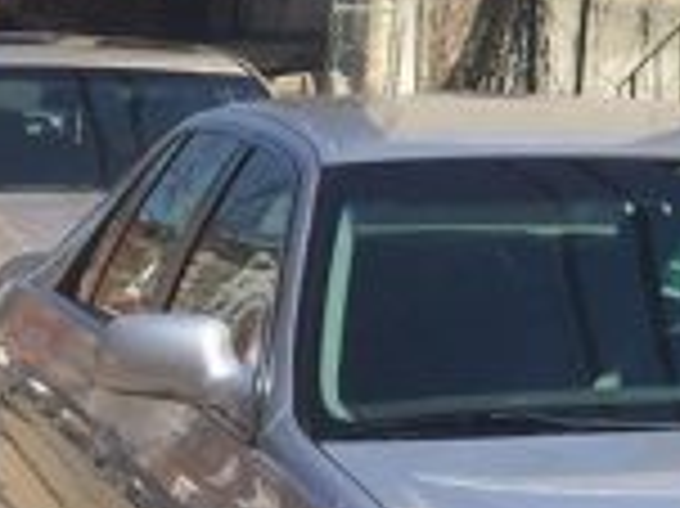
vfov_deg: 7.0
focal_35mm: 197
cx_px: 1392
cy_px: -787
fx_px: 3867
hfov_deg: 9.4
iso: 32
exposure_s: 1/1647
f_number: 2.2
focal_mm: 4.15
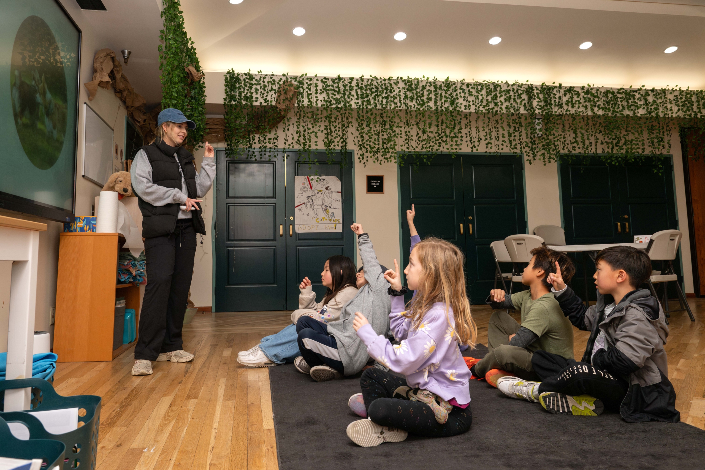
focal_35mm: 24
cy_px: 235
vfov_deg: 53.1
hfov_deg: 73.7
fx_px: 470
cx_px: 352
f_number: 7.1
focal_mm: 24
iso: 400
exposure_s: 1/160
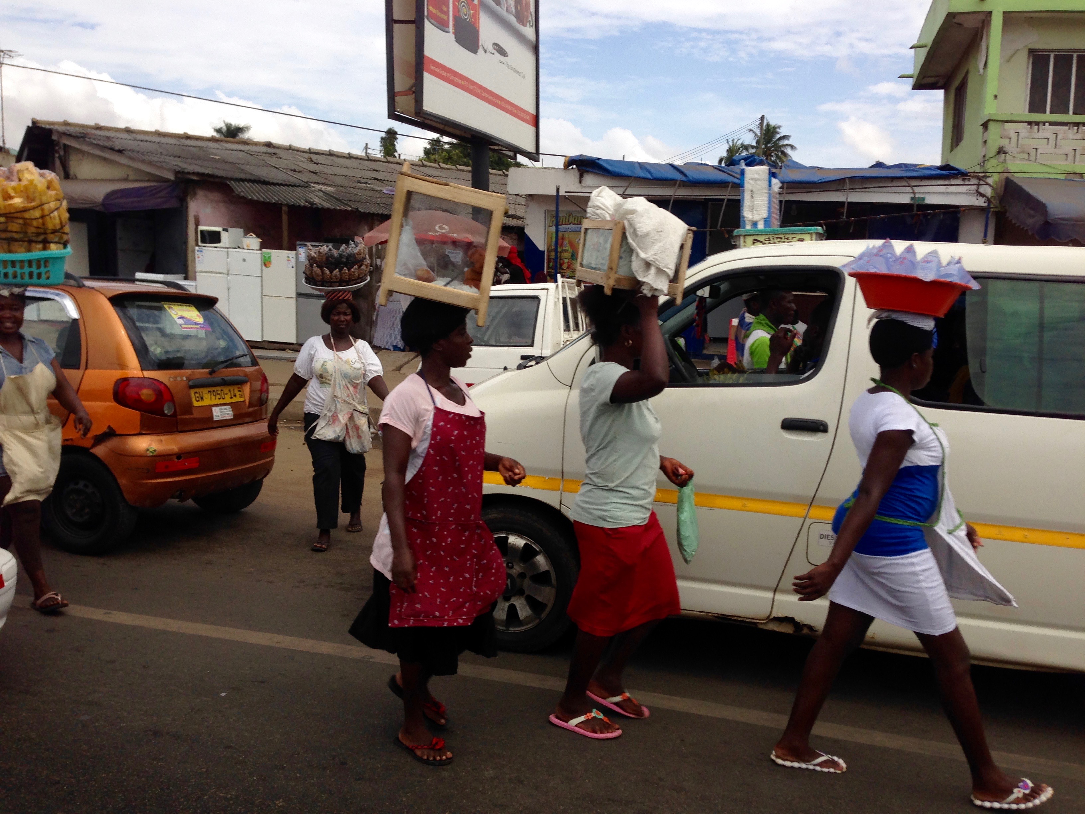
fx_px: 1034
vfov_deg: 42.9
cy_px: 407
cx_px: 542
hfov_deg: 55.4
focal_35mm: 33
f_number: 2.4
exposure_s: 1/339
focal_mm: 4.12
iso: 50
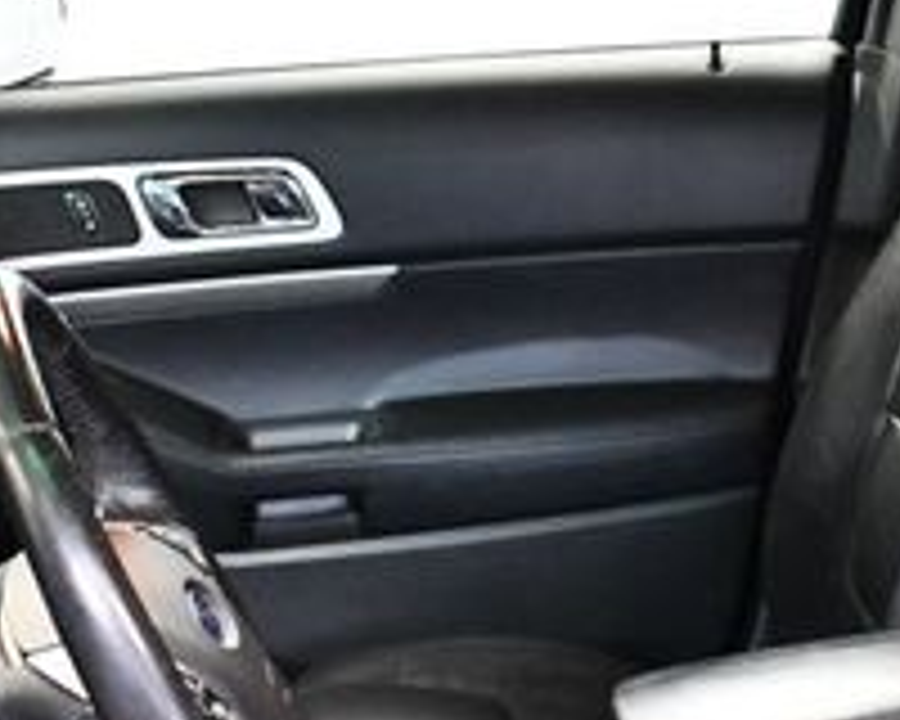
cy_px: 716
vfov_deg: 14.1
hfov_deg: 17.3
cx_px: 922
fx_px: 2877
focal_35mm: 108
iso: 3200
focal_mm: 18
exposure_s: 1/125
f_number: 3.5
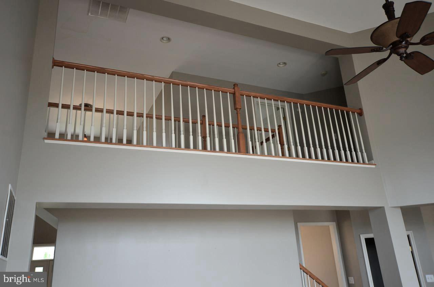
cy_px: 144
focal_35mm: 30
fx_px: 361
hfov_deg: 62.0
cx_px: 217
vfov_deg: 43.4
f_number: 4.5
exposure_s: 1/80
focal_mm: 20
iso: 400
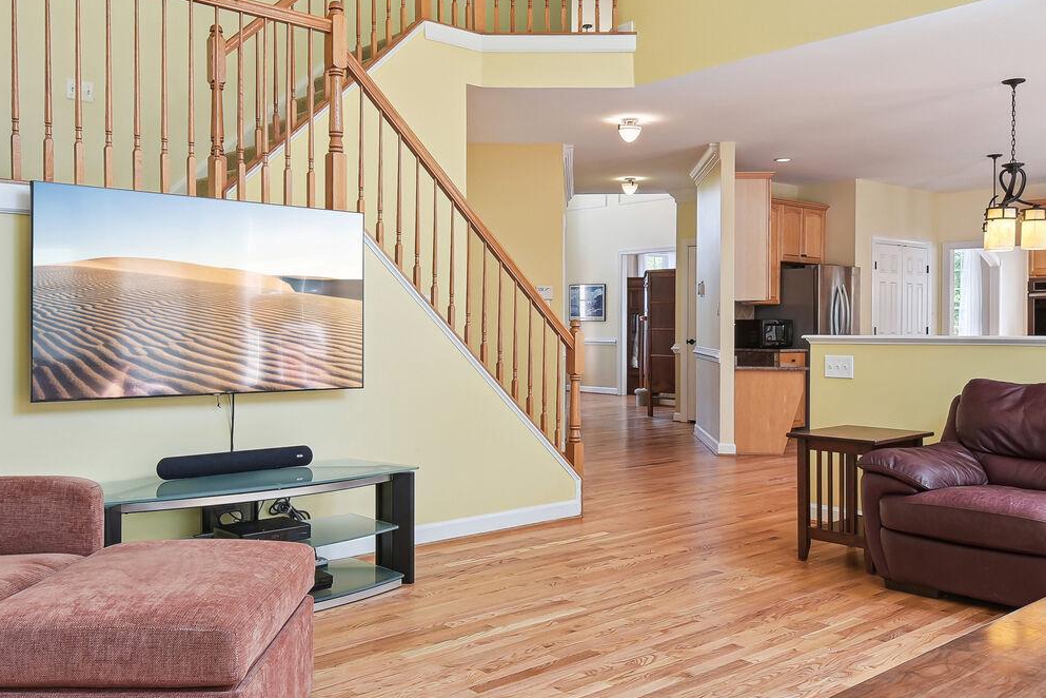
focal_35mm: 33
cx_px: 483
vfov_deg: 39.9
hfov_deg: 57.2
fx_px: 959
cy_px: 373
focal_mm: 16
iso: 400
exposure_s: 1/20
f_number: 8
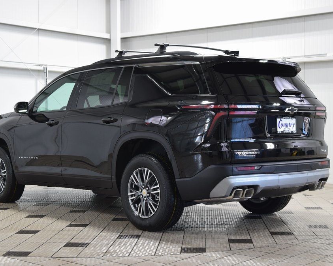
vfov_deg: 23.5
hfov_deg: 29.1
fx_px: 640
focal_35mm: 65
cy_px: 133
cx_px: 161
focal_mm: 38
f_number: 6.3
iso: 640
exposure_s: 1/15
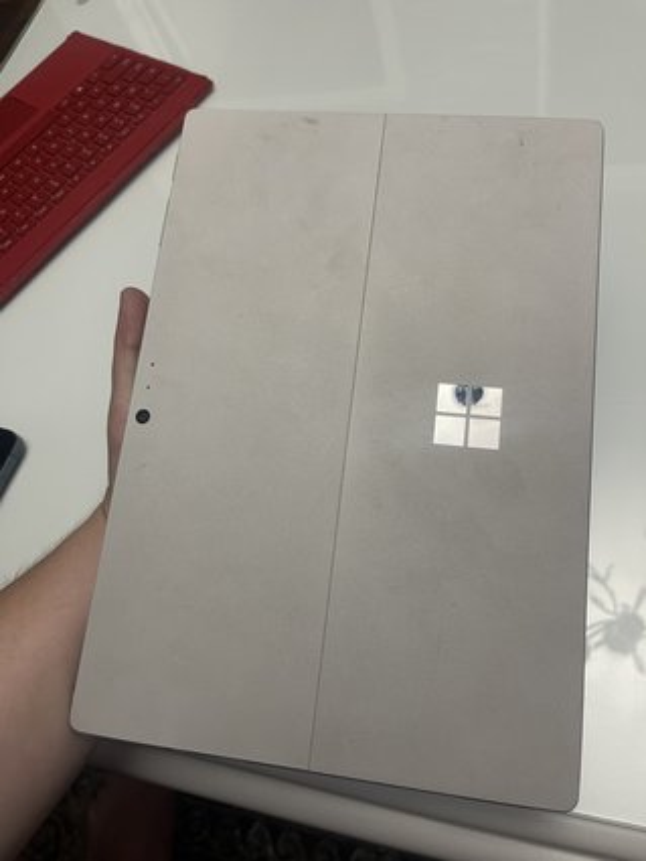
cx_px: 323
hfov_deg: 54.9
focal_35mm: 25
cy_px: 430
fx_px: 622
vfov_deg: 69.4
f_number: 1.6
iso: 125
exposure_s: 1/50
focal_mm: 5.1
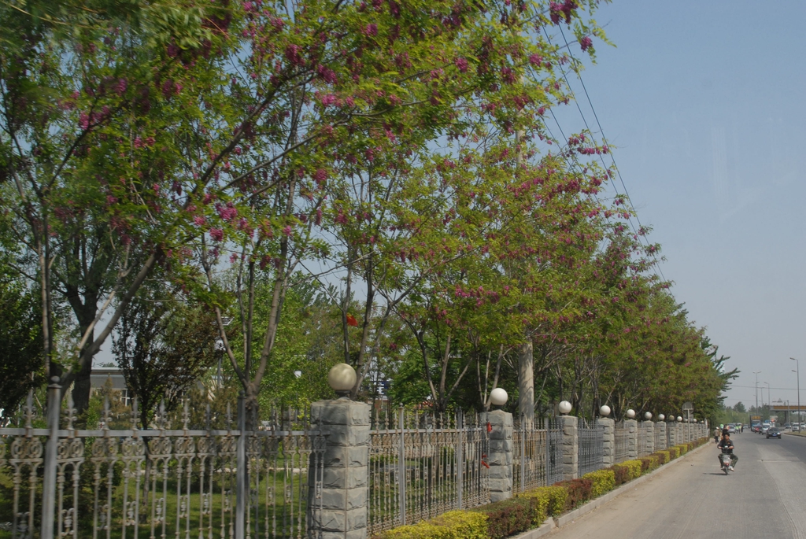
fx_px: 941
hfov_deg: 46.4
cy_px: 270
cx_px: 403
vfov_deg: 32.0
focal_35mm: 42
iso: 400
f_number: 10
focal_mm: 28
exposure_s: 1/400
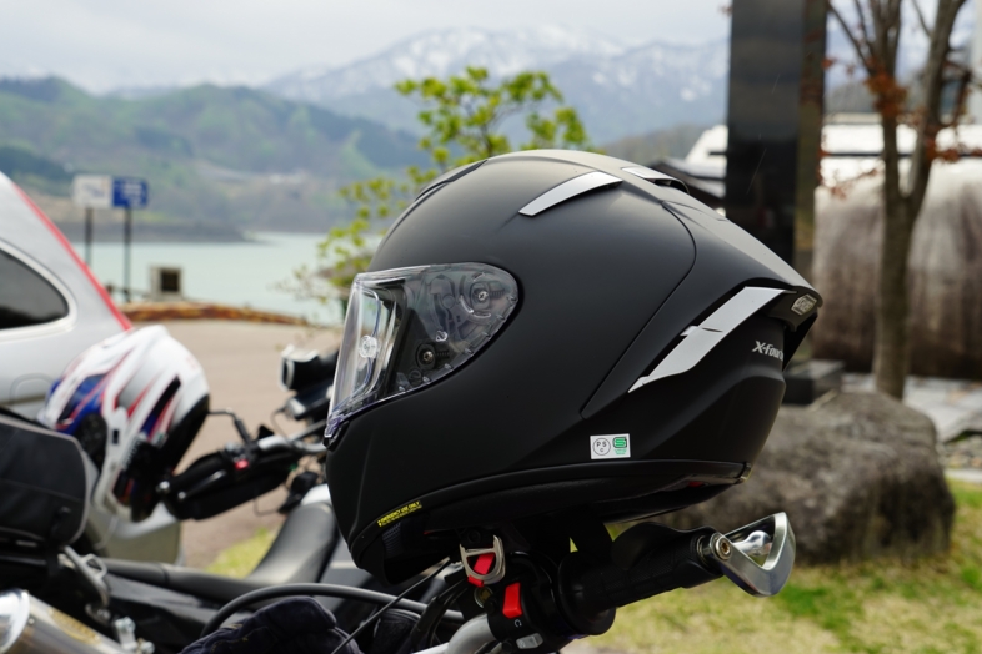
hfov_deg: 35.6
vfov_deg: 24.2
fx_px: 1527
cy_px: 331
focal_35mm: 56
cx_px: 496
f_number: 9
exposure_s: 1/100
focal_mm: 55
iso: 100
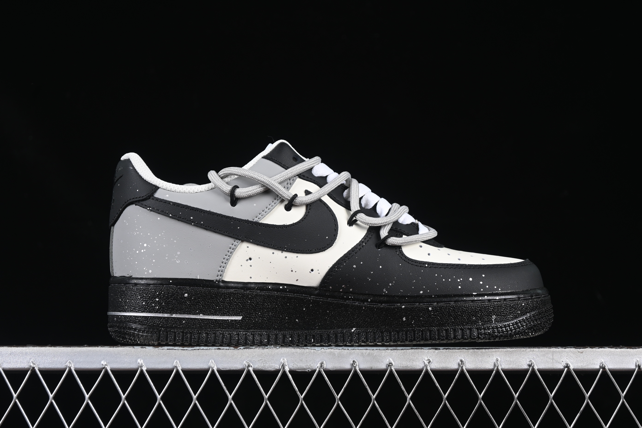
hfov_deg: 27.0
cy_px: 214
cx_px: 321
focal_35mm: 75
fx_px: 1337
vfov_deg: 18.2
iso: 160
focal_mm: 50
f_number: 6.3
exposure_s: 1/60
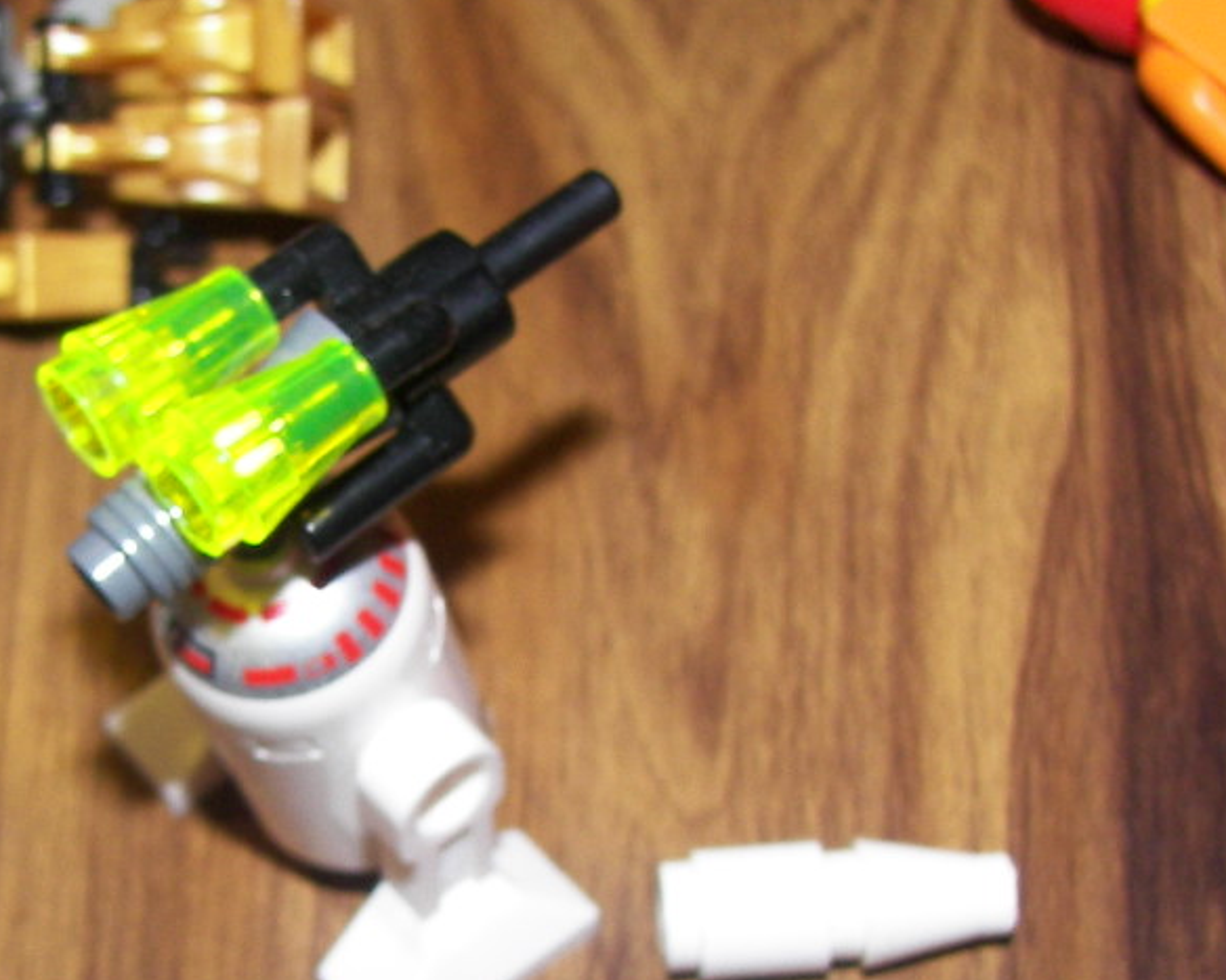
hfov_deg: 24.5
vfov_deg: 19.7
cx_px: 344
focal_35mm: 77
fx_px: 2793
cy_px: 791
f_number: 2.8
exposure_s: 1/30
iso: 100
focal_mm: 6
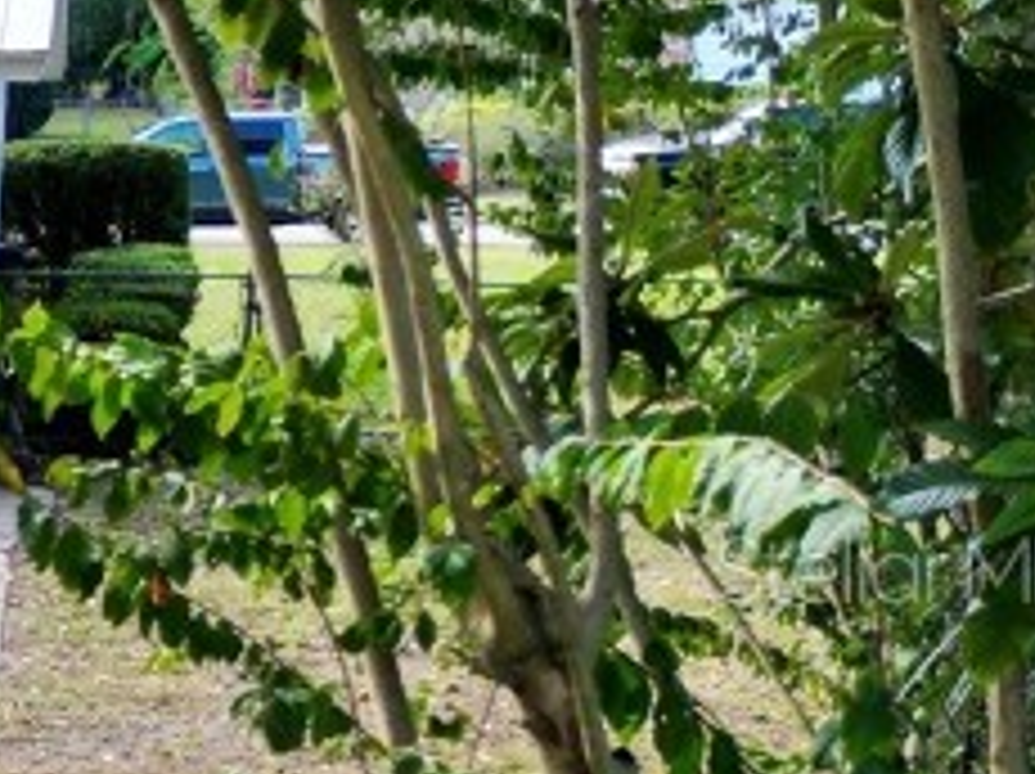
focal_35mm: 107
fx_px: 3196
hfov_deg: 14.5
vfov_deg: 13.8
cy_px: 567
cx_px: -1166
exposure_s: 1/640
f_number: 1.7
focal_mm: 6.72
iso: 130
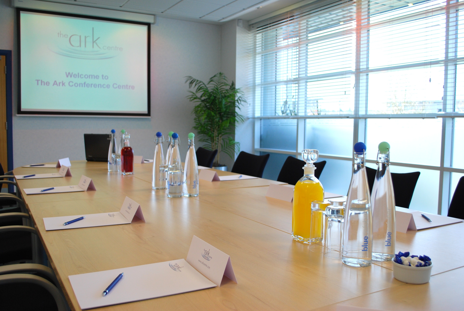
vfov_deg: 40.1
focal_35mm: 33
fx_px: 426
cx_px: 232
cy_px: 156
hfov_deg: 57.2
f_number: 4.5
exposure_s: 1/80
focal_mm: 22
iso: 200
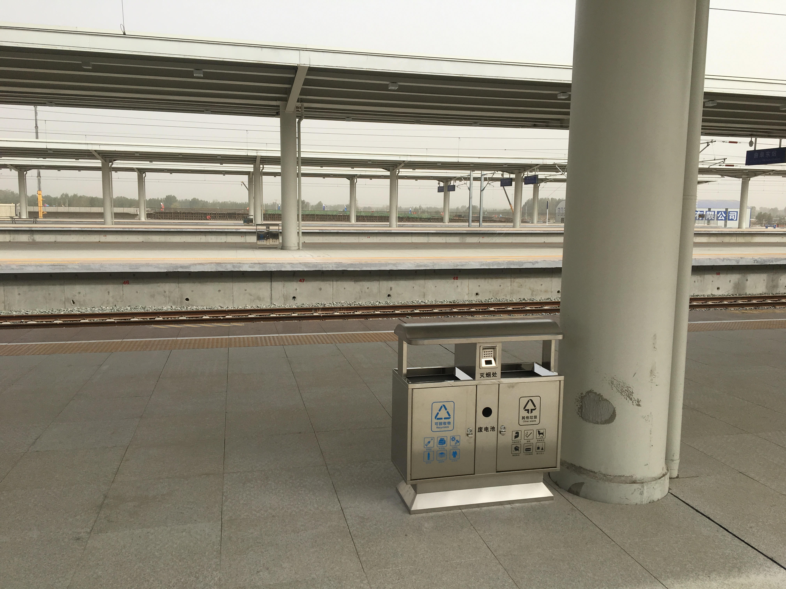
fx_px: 658
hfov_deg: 61.7
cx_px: 393
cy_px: 294
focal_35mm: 29
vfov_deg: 48.2
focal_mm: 4.15
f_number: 2.2
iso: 25
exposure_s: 1/1425
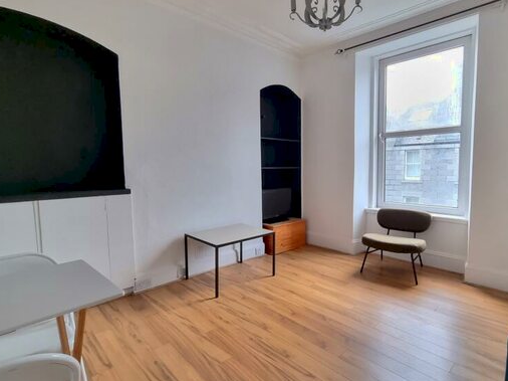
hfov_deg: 87.3
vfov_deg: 71.5
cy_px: 182
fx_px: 264
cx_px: 287
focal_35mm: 18
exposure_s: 1/25
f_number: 2.2
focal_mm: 2.2
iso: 800
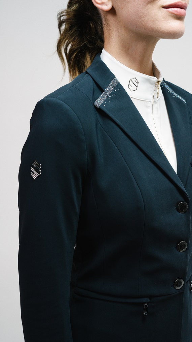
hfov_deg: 30.2
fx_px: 353
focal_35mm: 39
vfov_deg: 51.6
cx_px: 128
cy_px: 174
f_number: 5.6
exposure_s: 1/60
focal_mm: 45
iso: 400
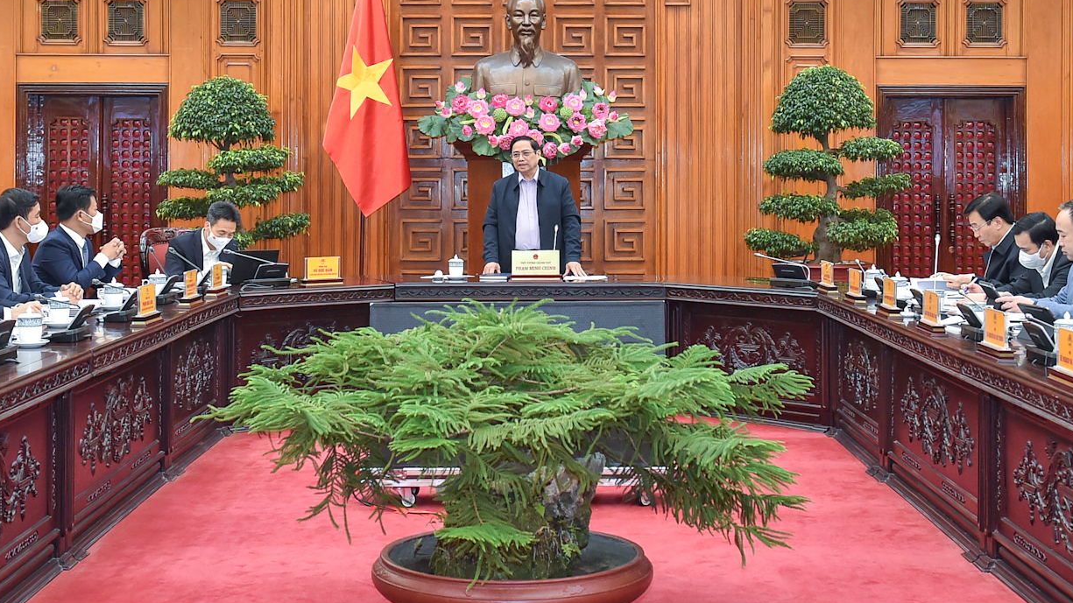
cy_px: 165
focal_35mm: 56
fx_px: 1593
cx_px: 536
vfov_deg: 21.3
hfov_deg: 37.2
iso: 2000
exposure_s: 1/125
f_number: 4
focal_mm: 32
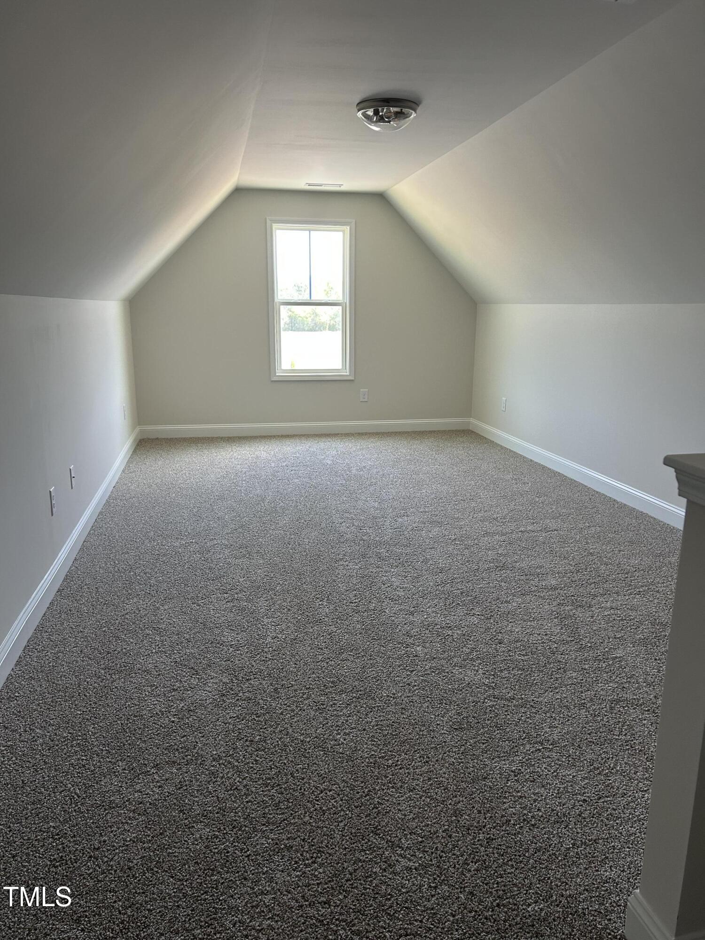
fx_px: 706
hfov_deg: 53.1
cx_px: 352
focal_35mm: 26
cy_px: 470
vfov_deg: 67.3
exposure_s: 1/121
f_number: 1.5
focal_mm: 5.7
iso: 125
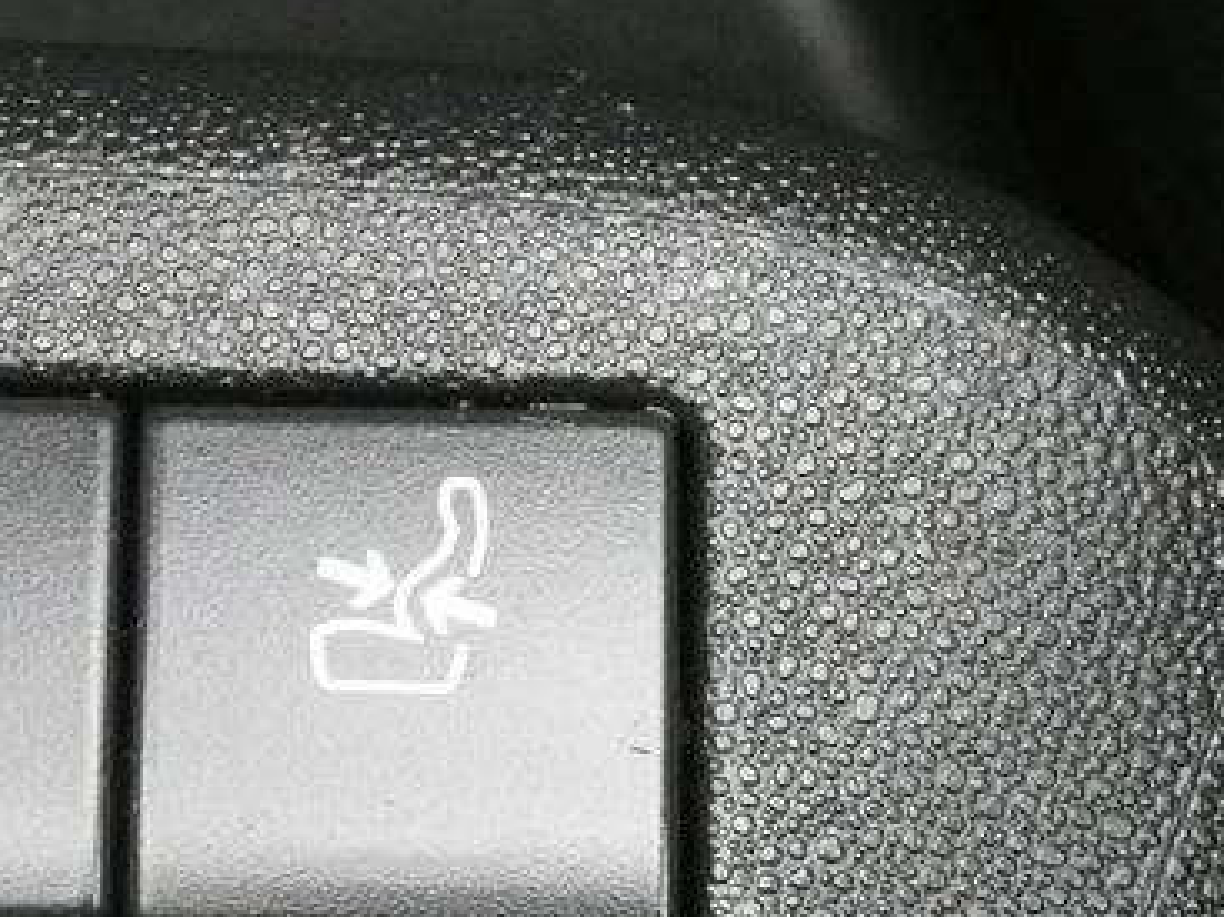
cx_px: 287
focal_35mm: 148
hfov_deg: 13.3
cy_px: 520
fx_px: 5231
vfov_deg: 10.0
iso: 1000
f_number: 5.6
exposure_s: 1/80
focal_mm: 9.5
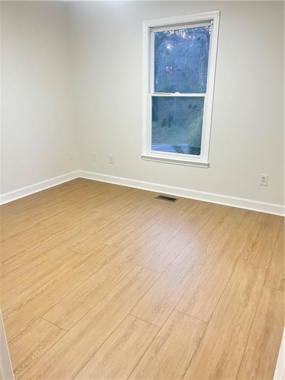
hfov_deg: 53.1
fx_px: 285
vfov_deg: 67.3
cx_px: 142
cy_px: 190
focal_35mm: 26
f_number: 1.5
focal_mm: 5.7
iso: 250
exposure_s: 1/60
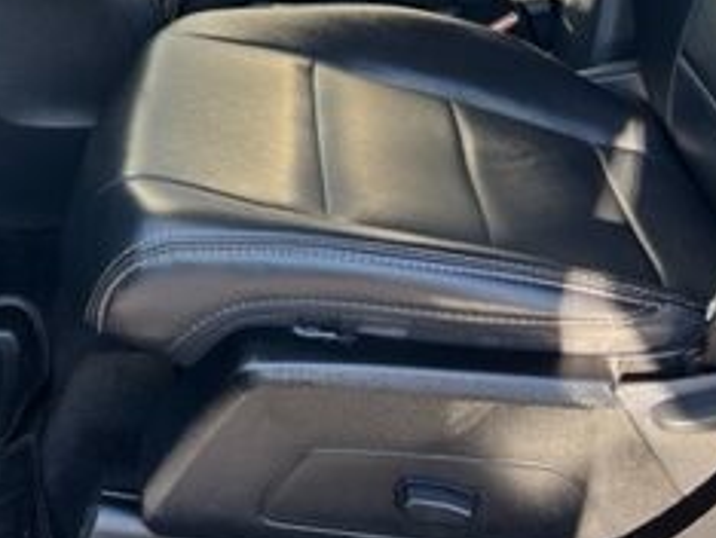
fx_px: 1470
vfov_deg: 19.7
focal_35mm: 71
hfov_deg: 27.2
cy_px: -79
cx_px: 220
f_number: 1.5
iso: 40
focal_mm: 5.7
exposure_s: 1/191
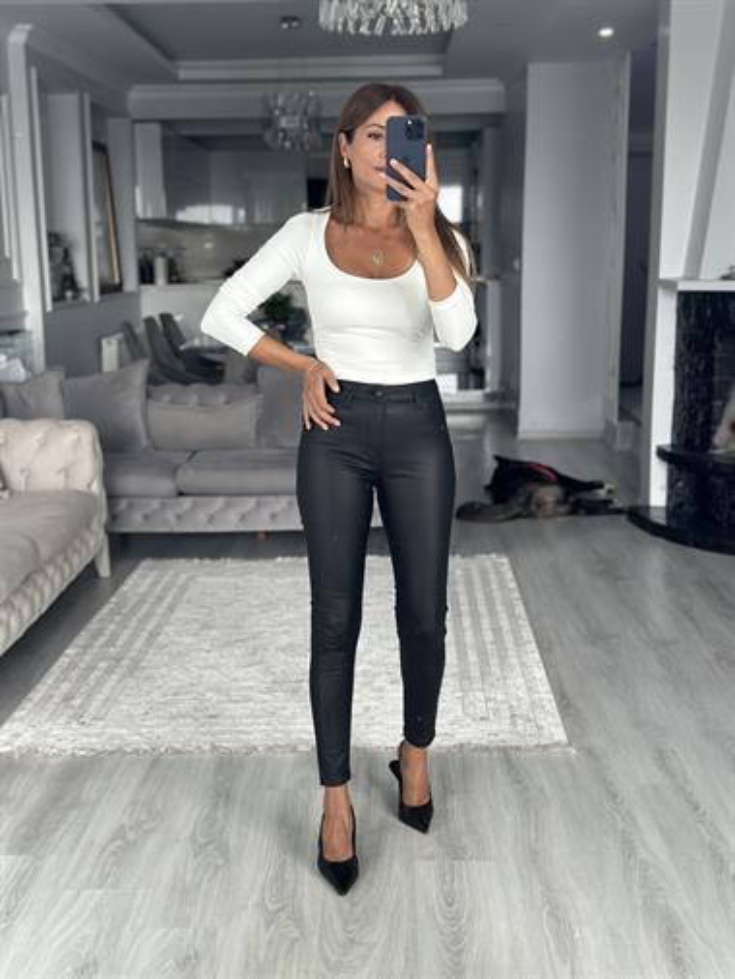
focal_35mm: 48
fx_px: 1358
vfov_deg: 39.6
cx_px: 368
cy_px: 490
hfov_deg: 30.3
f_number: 1.78
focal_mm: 6.86
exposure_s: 1/90
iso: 125
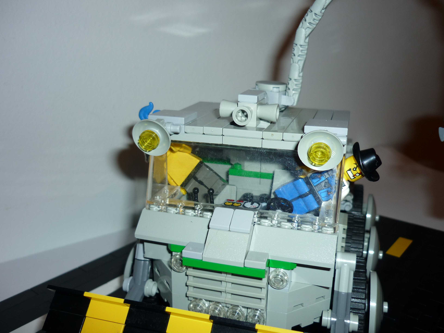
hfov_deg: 55.4
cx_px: 222
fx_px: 423
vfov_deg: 42.9
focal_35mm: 33
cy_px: 166
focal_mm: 5.5
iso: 100
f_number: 2.8
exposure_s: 1/30
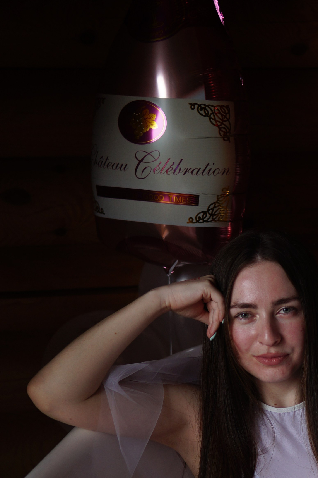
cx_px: 273
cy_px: 358
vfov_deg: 25.4
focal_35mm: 79
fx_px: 1048
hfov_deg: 17.1
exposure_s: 1/320
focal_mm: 30
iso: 100
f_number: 1.4
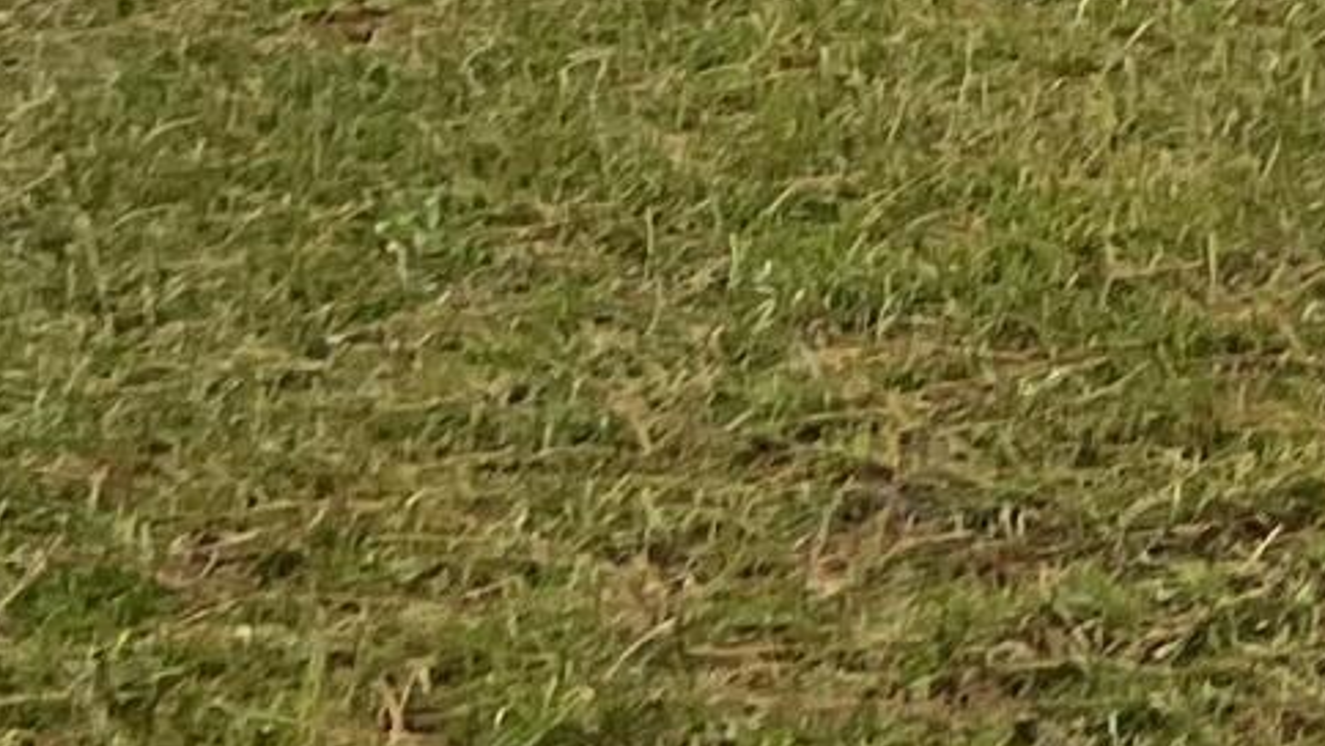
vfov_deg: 6.2
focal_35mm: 176
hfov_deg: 11.0
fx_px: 6185
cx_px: 2782
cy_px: -1758
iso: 125
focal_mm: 5.7
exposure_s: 1/106
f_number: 1.5
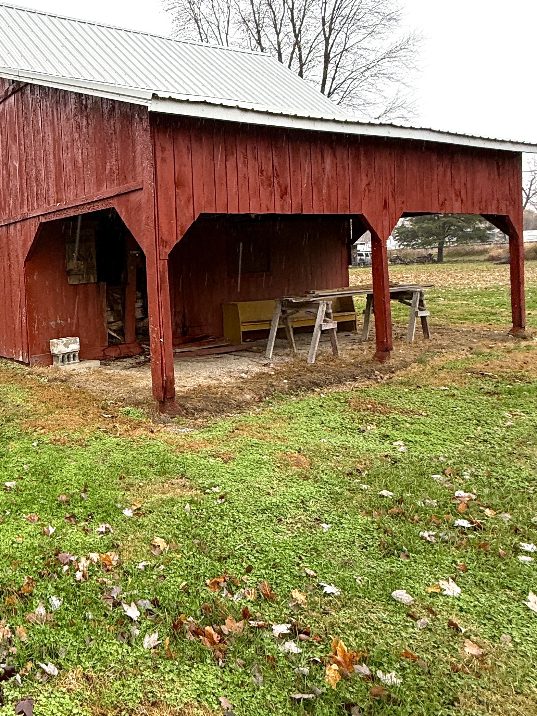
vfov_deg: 65.1
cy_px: 318
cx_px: 37
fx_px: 559
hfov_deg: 45.6
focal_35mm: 27
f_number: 2.2
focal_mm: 2.22
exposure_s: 1/164
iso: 64
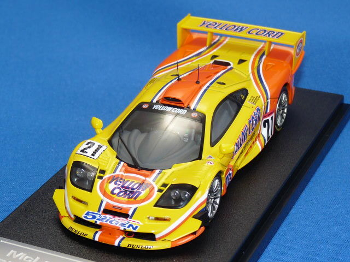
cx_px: 175
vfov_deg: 14.6
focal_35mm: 101
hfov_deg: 19.4
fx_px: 1021
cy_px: 131
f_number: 3.2
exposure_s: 1/30
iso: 100
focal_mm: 10.1
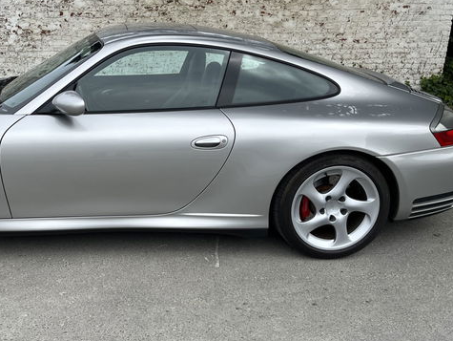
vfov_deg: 34.4
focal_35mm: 42
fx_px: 550
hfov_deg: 43.7
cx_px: 128
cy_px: 171
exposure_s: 1/2410
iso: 50
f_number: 1.6
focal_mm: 5.1
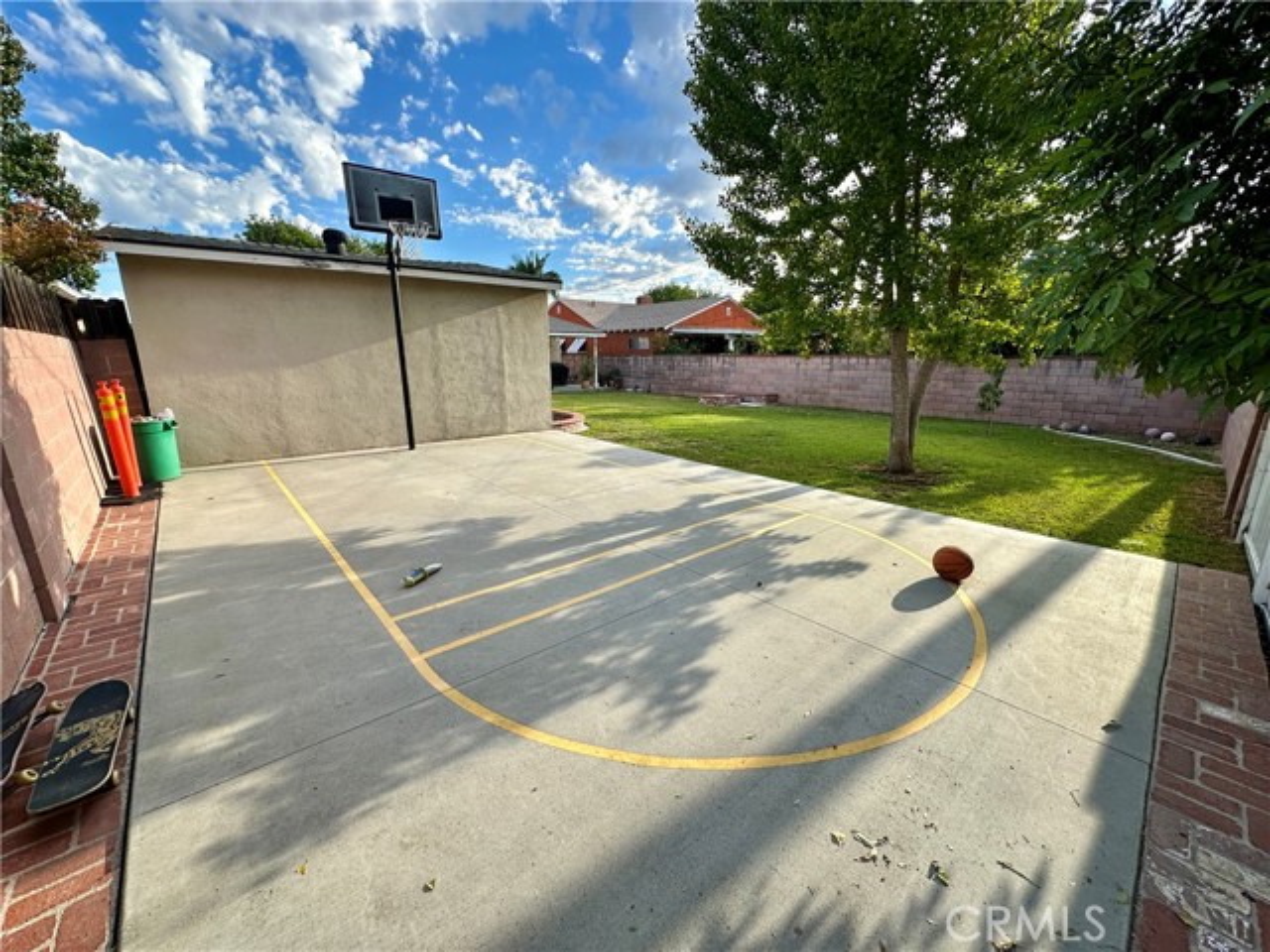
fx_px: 514
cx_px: 635
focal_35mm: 14
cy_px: 476
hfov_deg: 102.1
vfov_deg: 85.7
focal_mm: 2.22
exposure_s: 1/527
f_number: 2.2
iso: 40
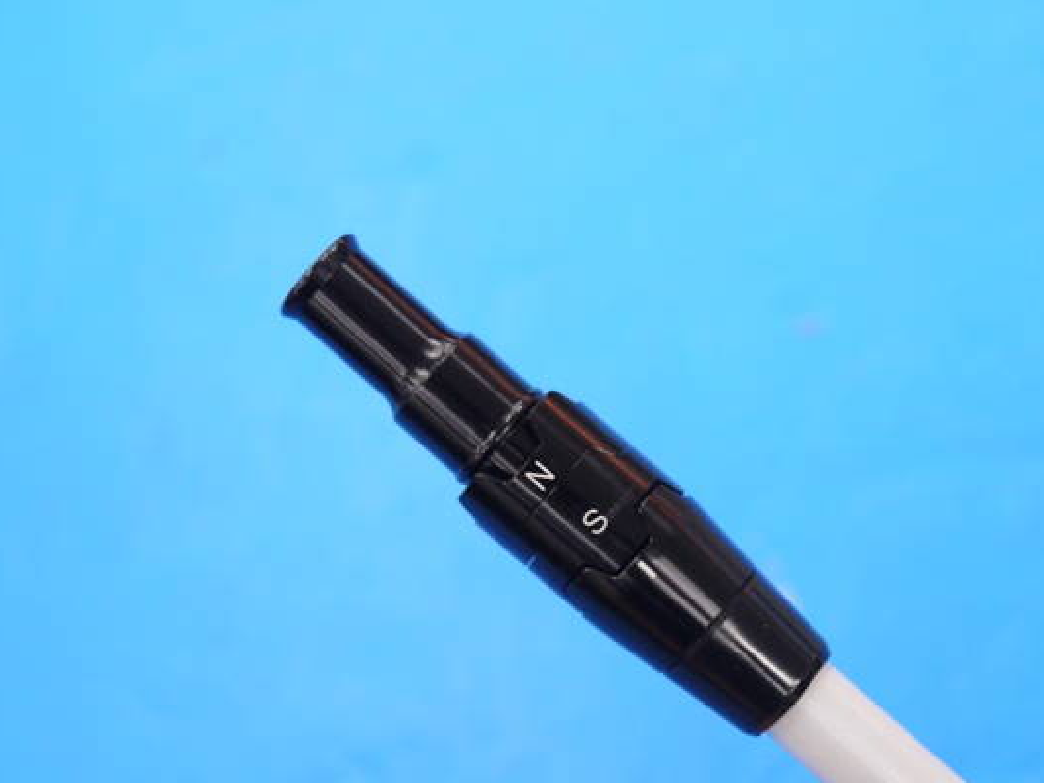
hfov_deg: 19.4
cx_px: 553
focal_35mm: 101
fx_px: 3046
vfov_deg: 14.6
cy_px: 422
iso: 640
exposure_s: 1/80
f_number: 5.6
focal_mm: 42
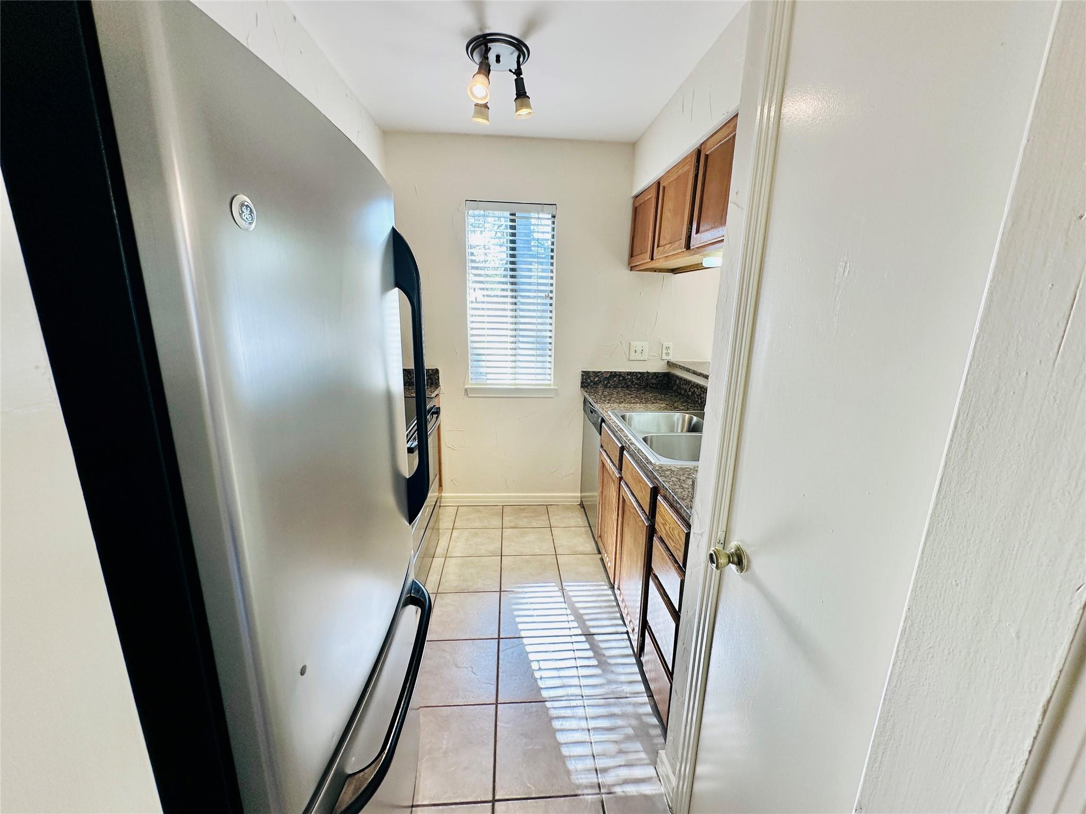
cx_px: 543
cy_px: 407
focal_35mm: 14
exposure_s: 1/120
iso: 125
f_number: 2.2
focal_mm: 2.22
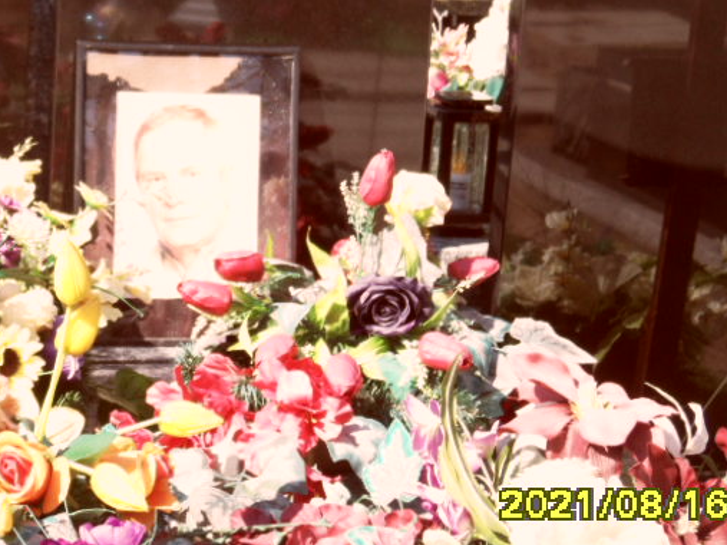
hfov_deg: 19.1
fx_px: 2121
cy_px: 67
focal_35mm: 101
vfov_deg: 14.5
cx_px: 63
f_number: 3.8
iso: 80
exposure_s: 1/250
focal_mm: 8.2
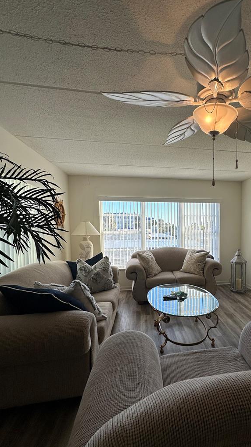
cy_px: 240
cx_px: 183
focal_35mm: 18
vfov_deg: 92.5
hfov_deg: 58.4
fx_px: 213
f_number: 2.2
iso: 40
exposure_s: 1/157
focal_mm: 2.22
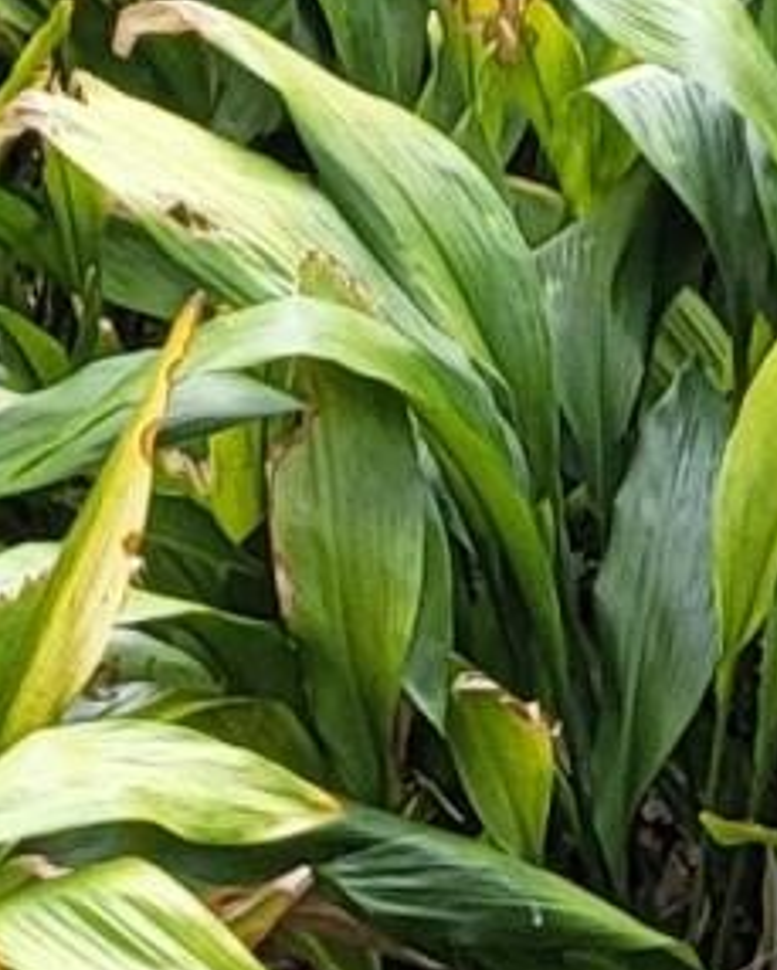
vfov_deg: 7.0
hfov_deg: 5.5
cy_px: -1058
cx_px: 2097
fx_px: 7642
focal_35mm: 266
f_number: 1.8
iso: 50
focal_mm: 4.25
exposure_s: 1/377
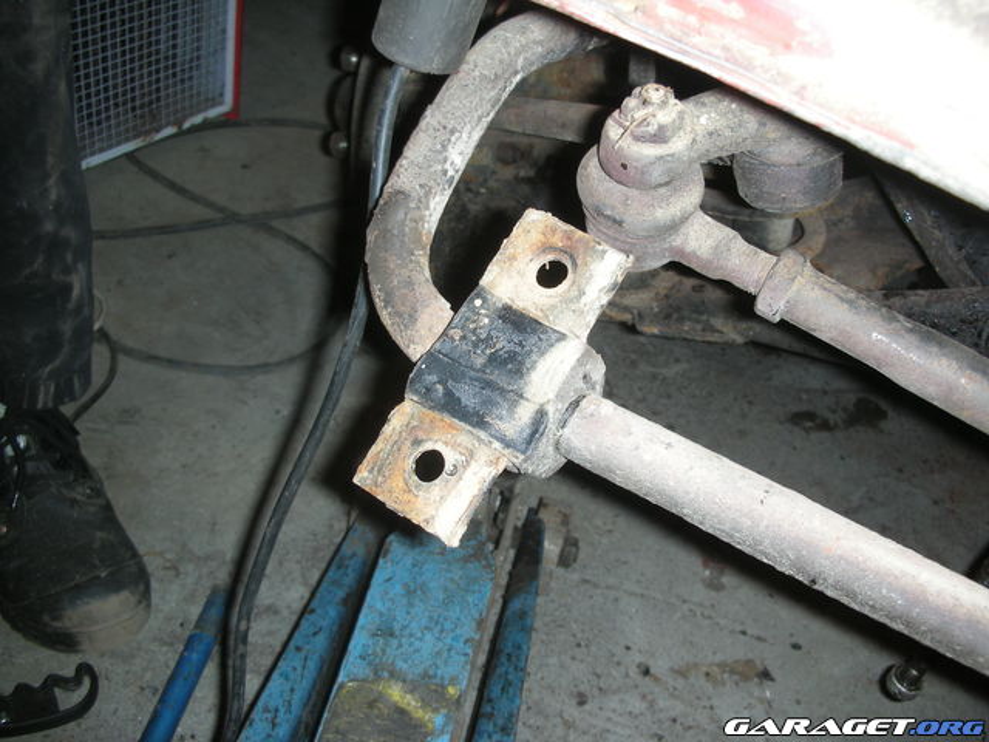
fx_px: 1000
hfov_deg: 52.6
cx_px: 494
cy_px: 371
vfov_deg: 40.7
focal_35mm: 35
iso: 50
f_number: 2.8
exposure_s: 1/60
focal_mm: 5.8
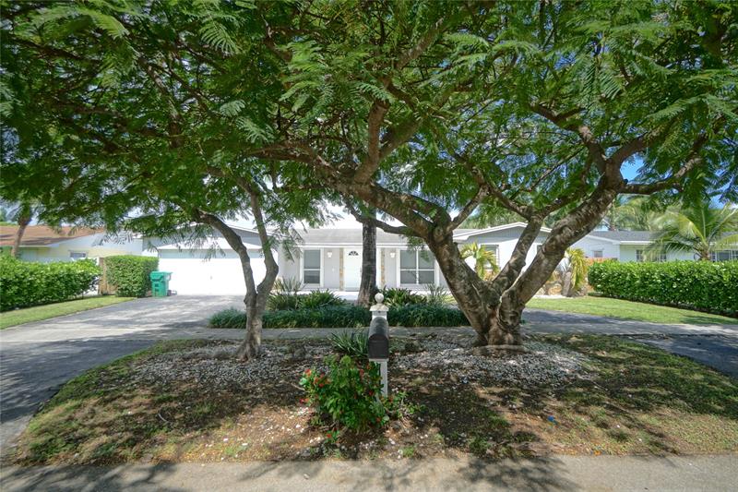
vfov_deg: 67.4
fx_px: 369
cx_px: 369
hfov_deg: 90.0
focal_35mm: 18
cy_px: 246
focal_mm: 12
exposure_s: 1/1250
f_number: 4
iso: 160
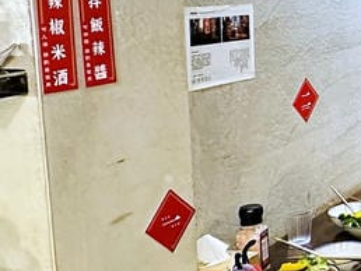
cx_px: 683
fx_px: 678
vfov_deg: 22.3
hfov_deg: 19.8
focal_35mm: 65
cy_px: 53
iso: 1000
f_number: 2.2
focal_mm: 2.22
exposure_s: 1/60
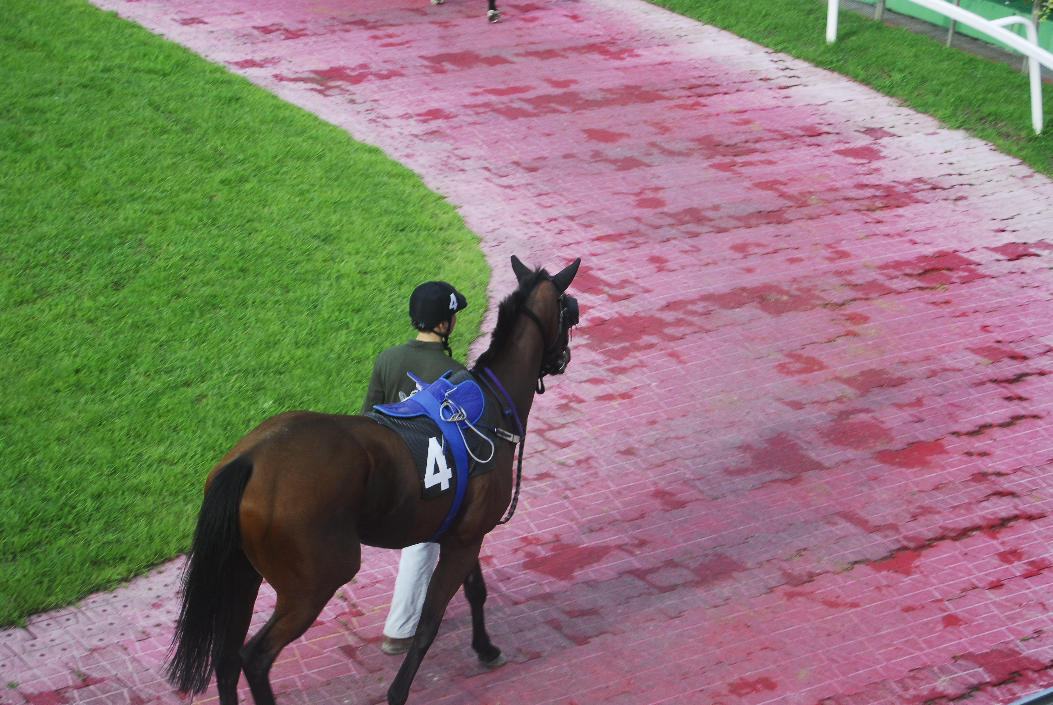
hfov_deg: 24.6
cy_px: 352
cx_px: 526
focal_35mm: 82
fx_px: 2416
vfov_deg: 16.6
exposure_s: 1/125
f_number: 5.6
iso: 100
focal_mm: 55
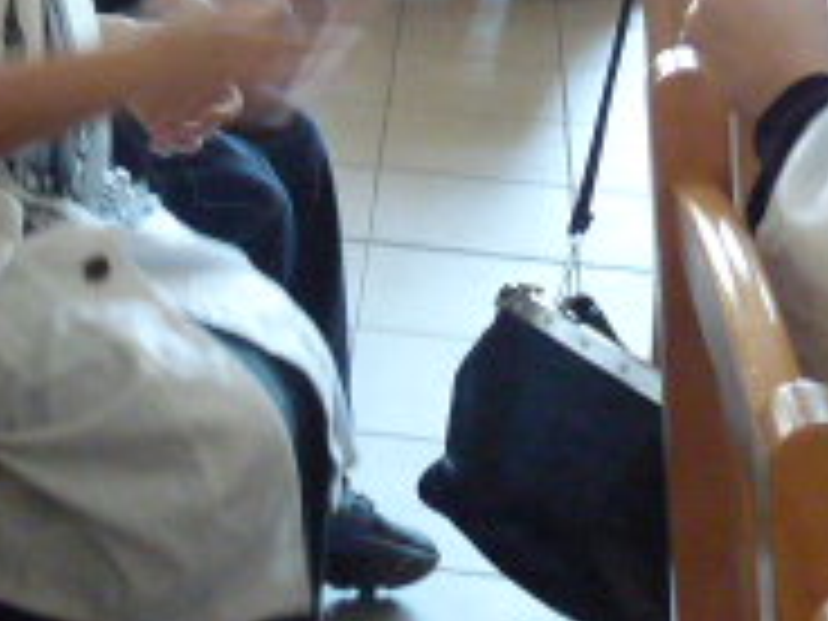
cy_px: 50
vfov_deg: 15.5
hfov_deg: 20.7
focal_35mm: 94
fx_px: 2248
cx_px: 212
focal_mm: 4.8
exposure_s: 1/15
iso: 800
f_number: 2.8
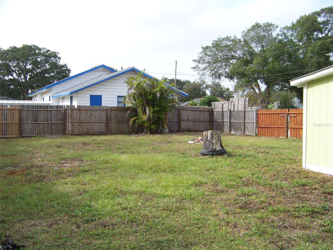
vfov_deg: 39.7
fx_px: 346
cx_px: 166
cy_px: 125
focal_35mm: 36
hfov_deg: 51.4
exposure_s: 1/640
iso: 67
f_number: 2.8
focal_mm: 5.85
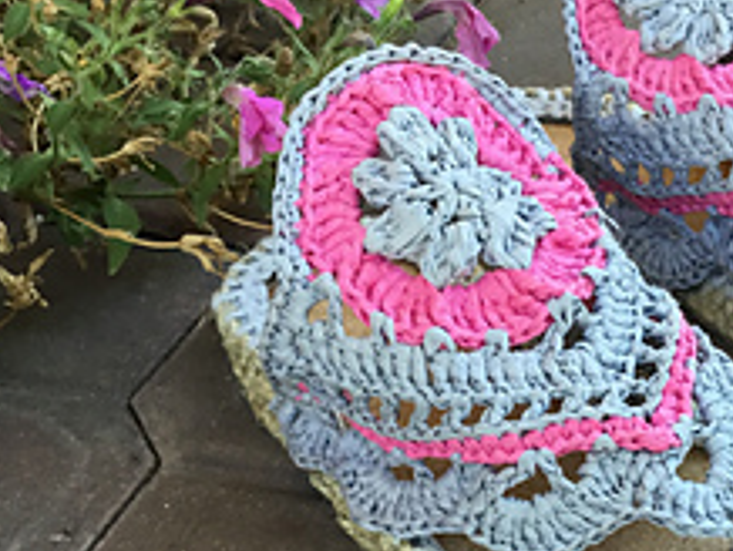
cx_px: 602
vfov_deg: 20.4
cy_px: 475
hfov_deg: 26.8
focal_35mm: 71
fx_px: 1505
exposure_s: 1/40
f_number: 2.4
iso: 25
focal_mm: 3.3
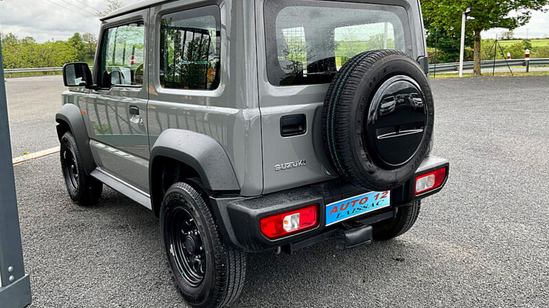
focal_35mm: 32
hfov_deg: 61.0
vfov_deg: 36.6
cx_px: 276
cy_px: 140
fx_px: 466
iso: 25
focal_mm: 3
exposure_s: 1/270
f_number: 1.8
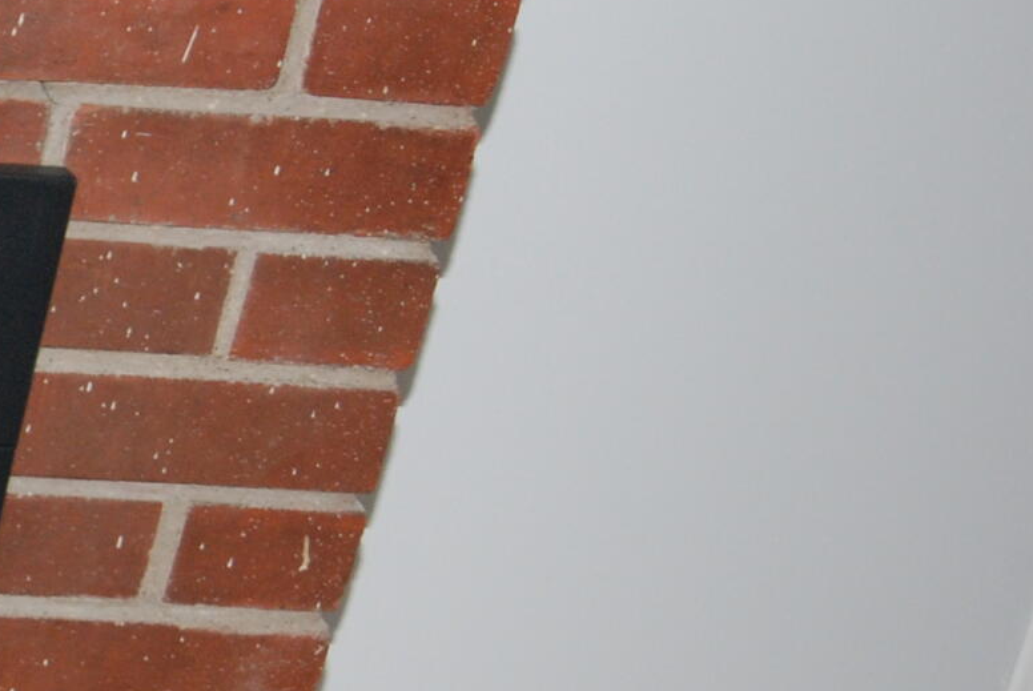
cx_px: -919
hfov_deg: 14.9
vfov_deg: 11.7
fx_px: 3332
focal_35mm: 116
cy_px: 667
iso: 400
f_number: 5.6
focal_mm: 20
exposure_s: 1/60
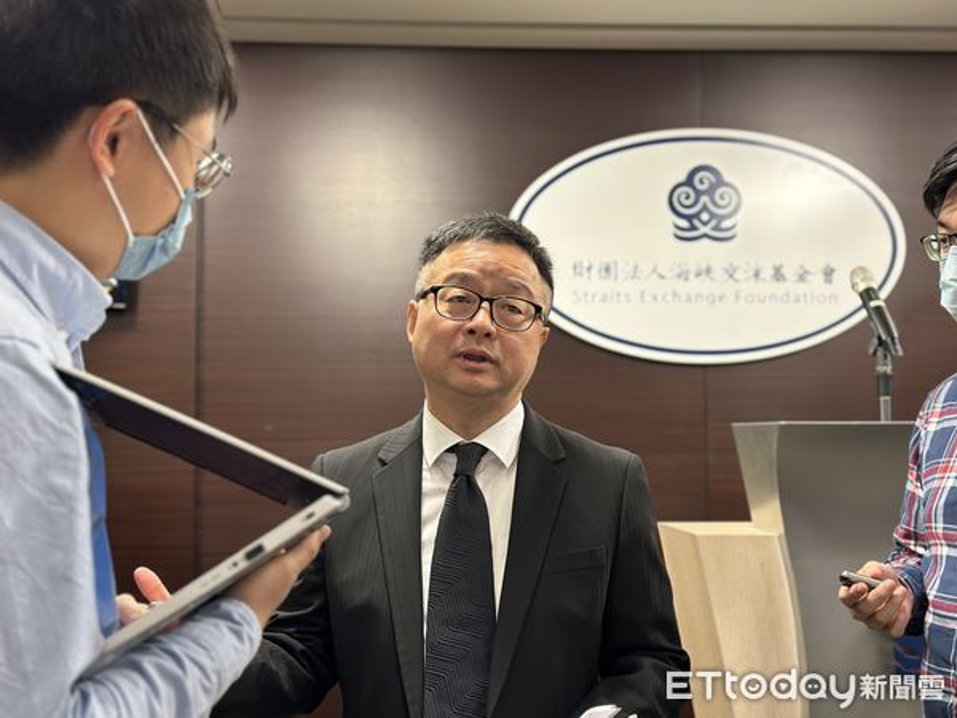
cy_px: 359
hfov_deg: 39.7
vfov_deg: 30.3
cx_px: 478
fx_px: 1327
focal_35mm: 48
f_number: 1.78
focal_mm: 6.86
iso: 250
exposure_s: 1/120
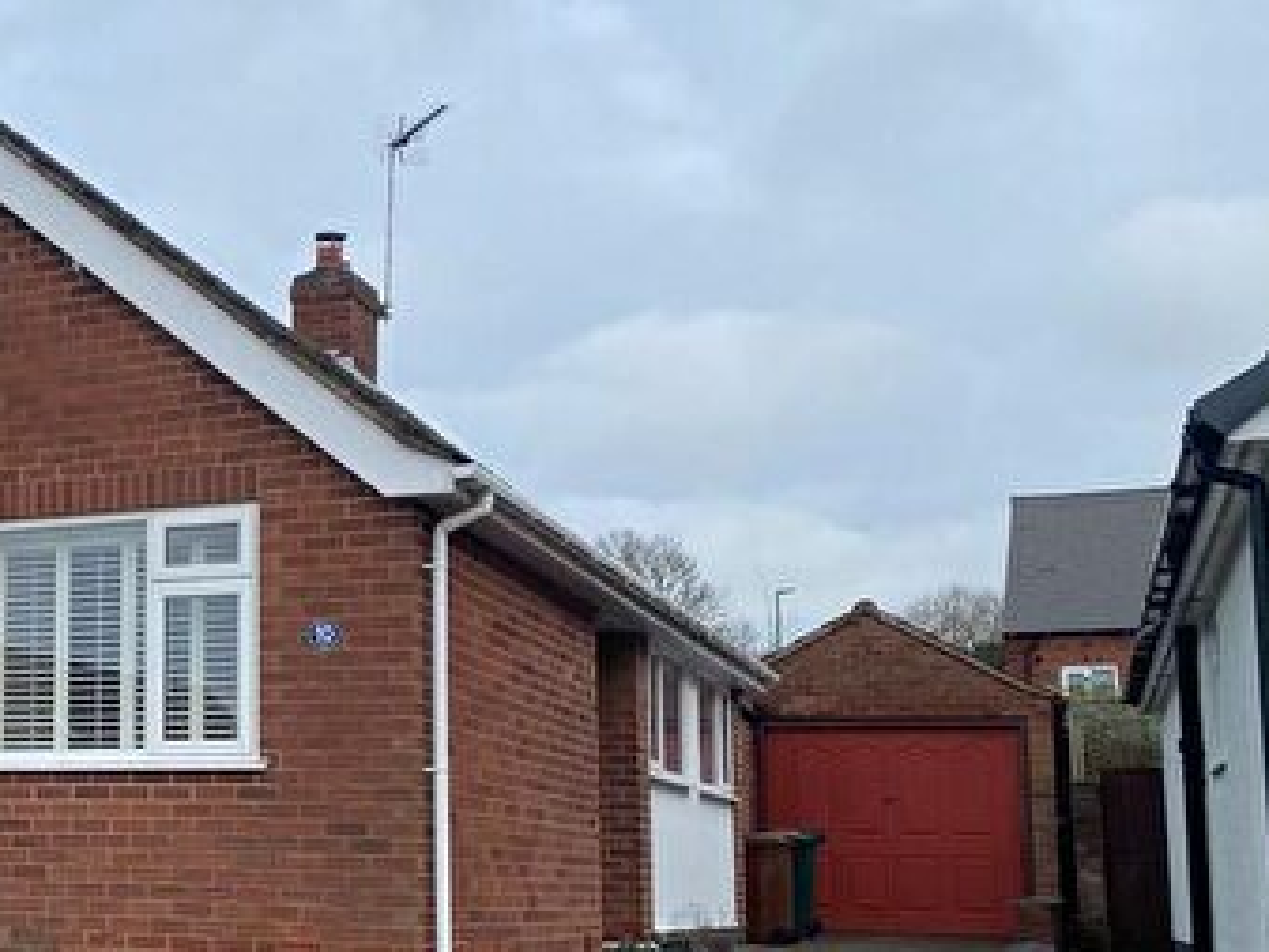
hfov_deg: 32.6
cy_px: 619
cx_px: -11
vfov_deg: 26.9
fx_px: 1980
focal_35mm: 54
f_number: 1.8
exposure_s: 1/981
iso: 32
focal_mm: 4.25
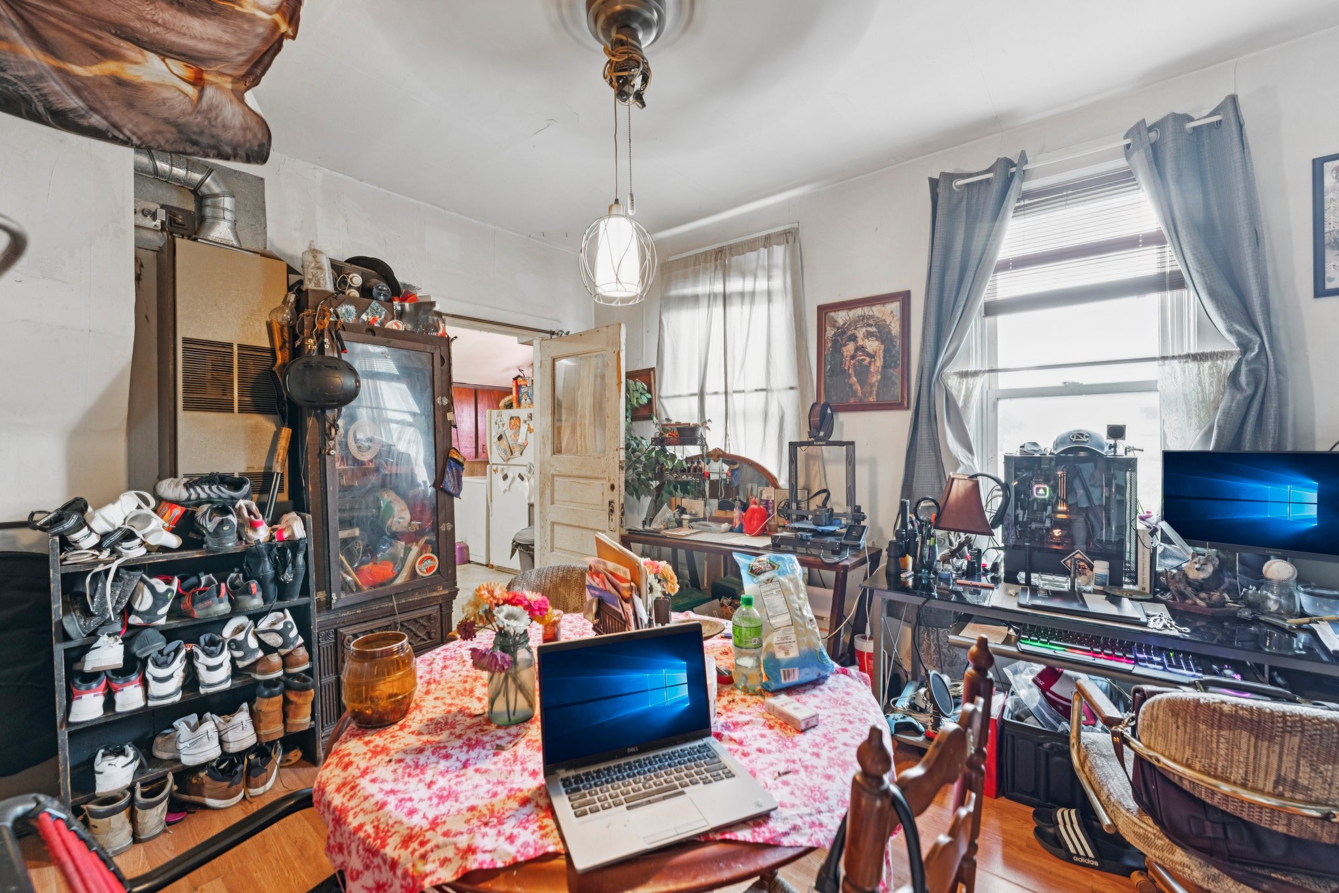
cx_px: 670
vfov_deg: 81.2
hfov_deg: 104.3
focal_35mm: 14
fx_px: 521
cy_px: 446
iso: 800
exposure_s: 1/13
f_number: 5
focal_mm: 14
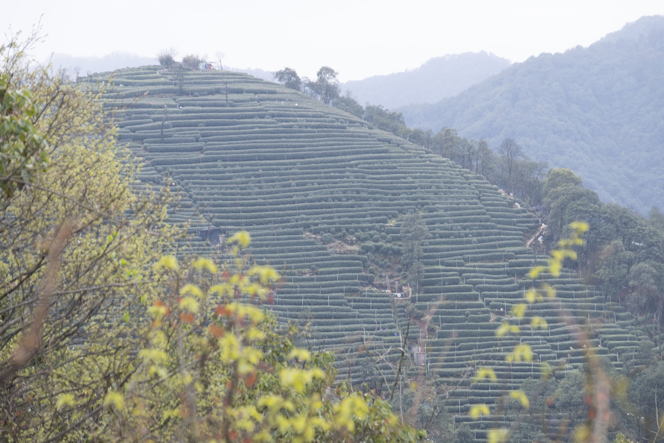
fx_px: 2582
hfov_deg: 14.7
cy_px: 222
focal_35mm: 140
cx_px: 332
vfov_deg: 9.8
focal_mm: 93.2
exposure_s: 1/30
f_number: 7.1
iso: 200
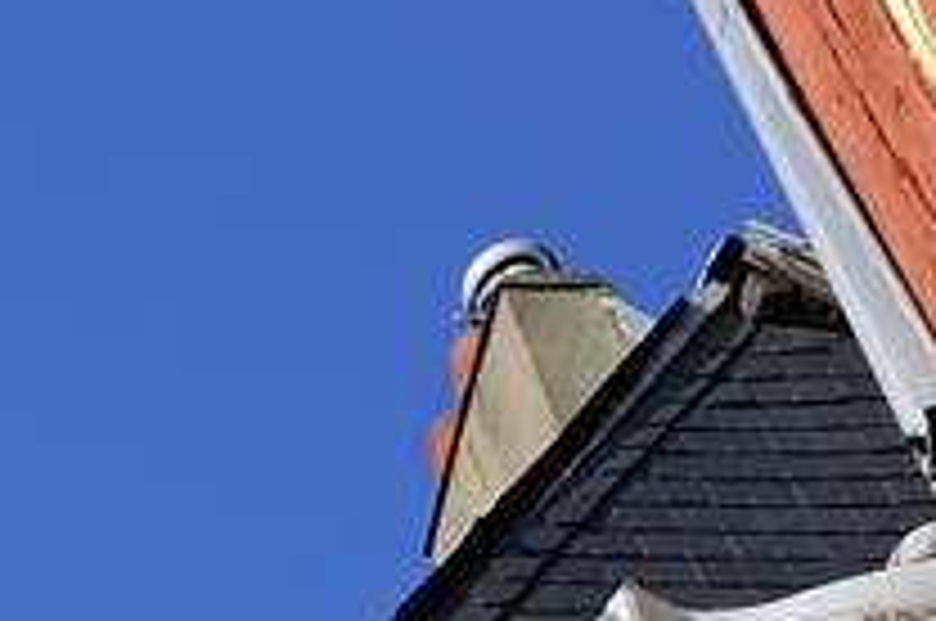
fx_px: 5400
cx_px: -1764
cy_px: 2160
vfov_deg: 5.9
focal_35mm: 208
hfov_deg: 8.5
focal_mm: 27
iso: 200
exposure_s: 1/200
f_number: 10
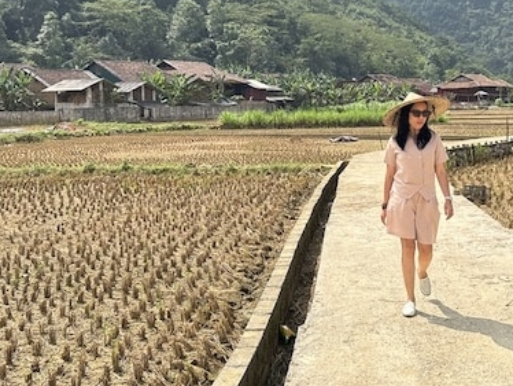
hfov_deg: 36.3
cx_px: 357
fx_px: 771
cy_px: 145
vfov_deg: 28.0
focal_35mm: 52
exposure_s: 1/4274
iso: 50
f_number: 1.5
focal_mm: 5.7
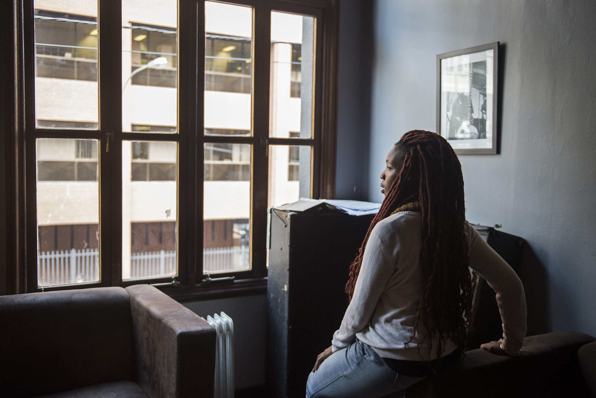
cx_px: 298
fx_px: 563
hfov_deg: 55.8
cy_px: 199
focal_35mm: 34
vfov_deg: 38.9
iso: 1600
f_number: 2.8
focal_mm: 34
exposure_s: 1/125
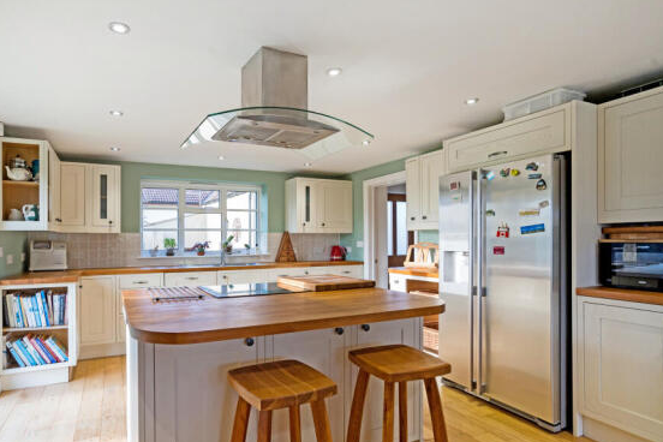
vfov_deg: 64.4
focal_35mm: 19
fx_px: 350
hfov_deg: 86.1
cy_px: 241
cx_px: 274
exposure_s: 1/40
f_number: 8
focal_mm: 16
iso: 640
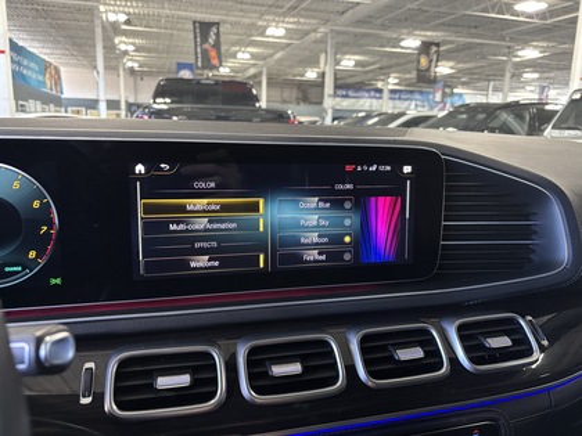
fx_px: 437
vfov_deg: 53.1
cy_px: 218
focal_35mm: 26
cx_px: 291
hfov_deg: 67.3
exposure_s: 1/53
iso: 400
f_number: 1.6
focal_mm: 5.96
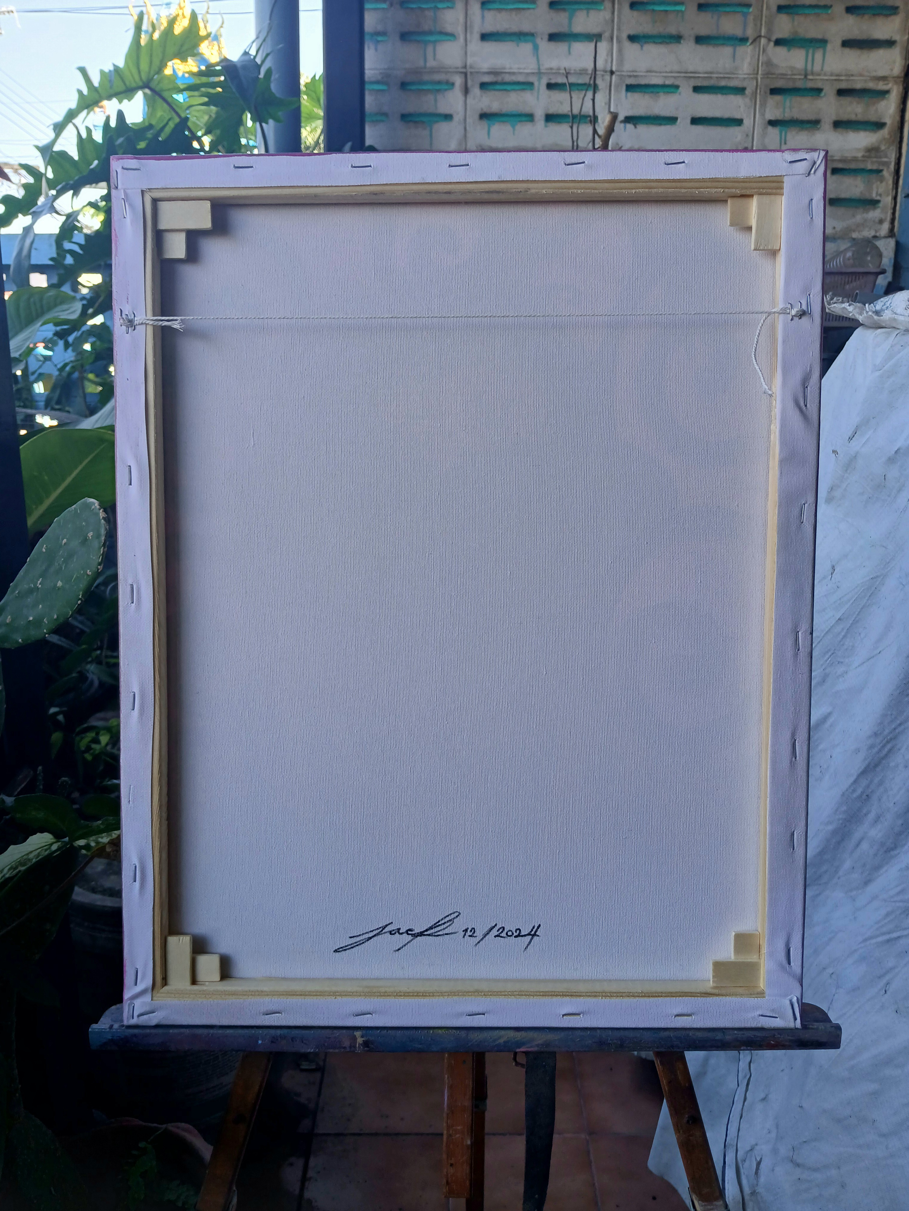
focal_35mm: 26
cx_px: 454
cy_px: 606
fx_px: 910
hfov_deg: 53.1
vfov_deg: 67.3
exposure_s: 1/50
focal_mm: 3.98
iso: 32
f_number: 1.8
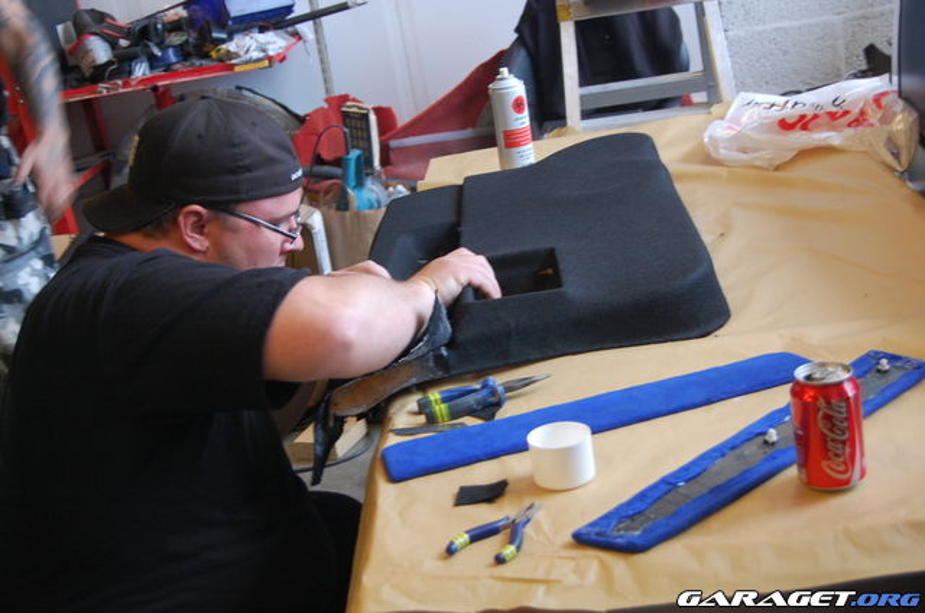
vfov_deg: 23.7
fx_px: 1462
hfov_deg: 35.1
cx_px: 462
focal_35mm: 57
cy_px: 306
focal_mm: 38
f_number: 4.8
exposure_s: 1/30
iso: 720
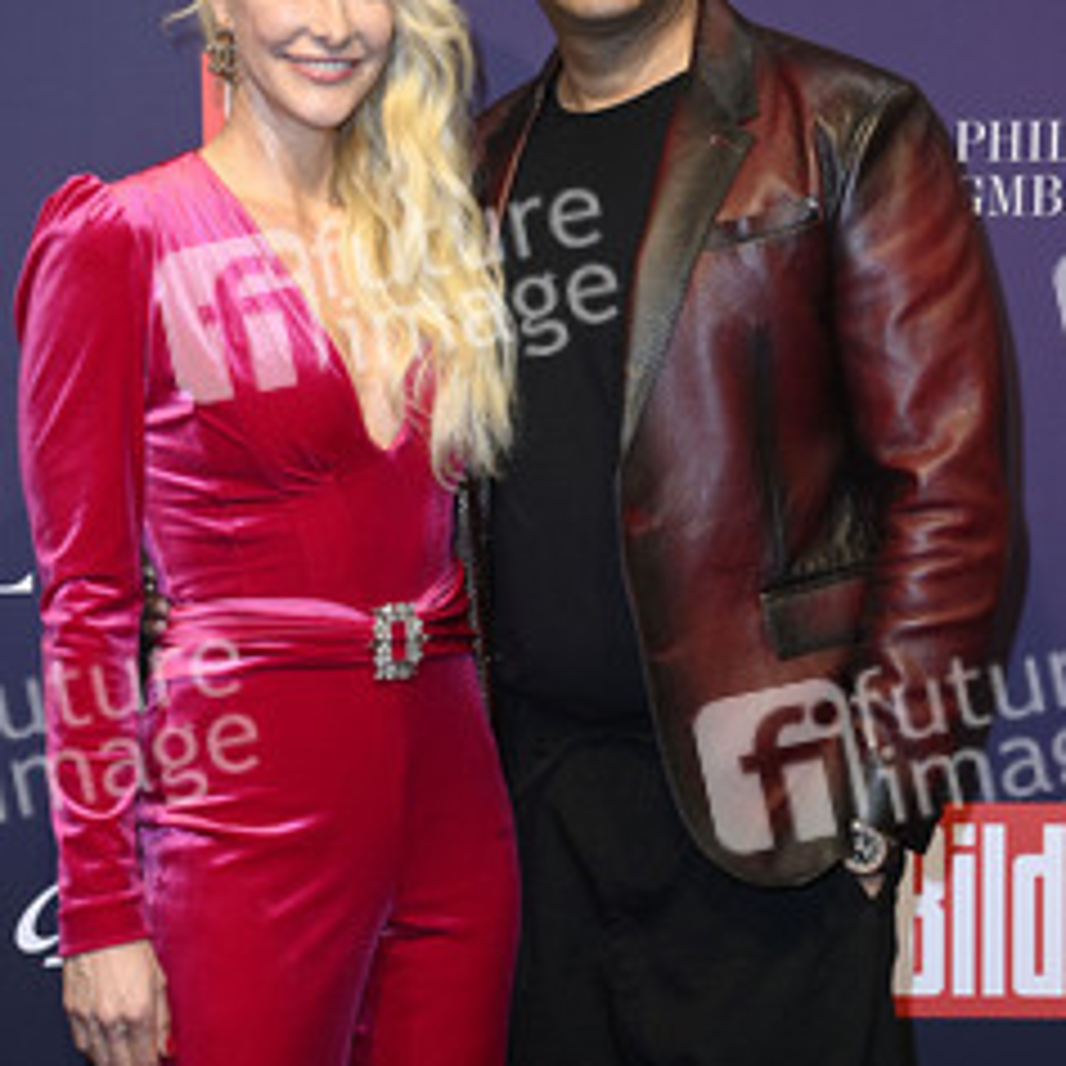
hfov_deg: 19.5
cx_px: 517
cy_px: 522
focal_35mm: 89
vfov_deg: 19.5
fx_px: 3101
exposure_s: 1/250
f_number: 6.3
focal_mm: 62
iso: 500
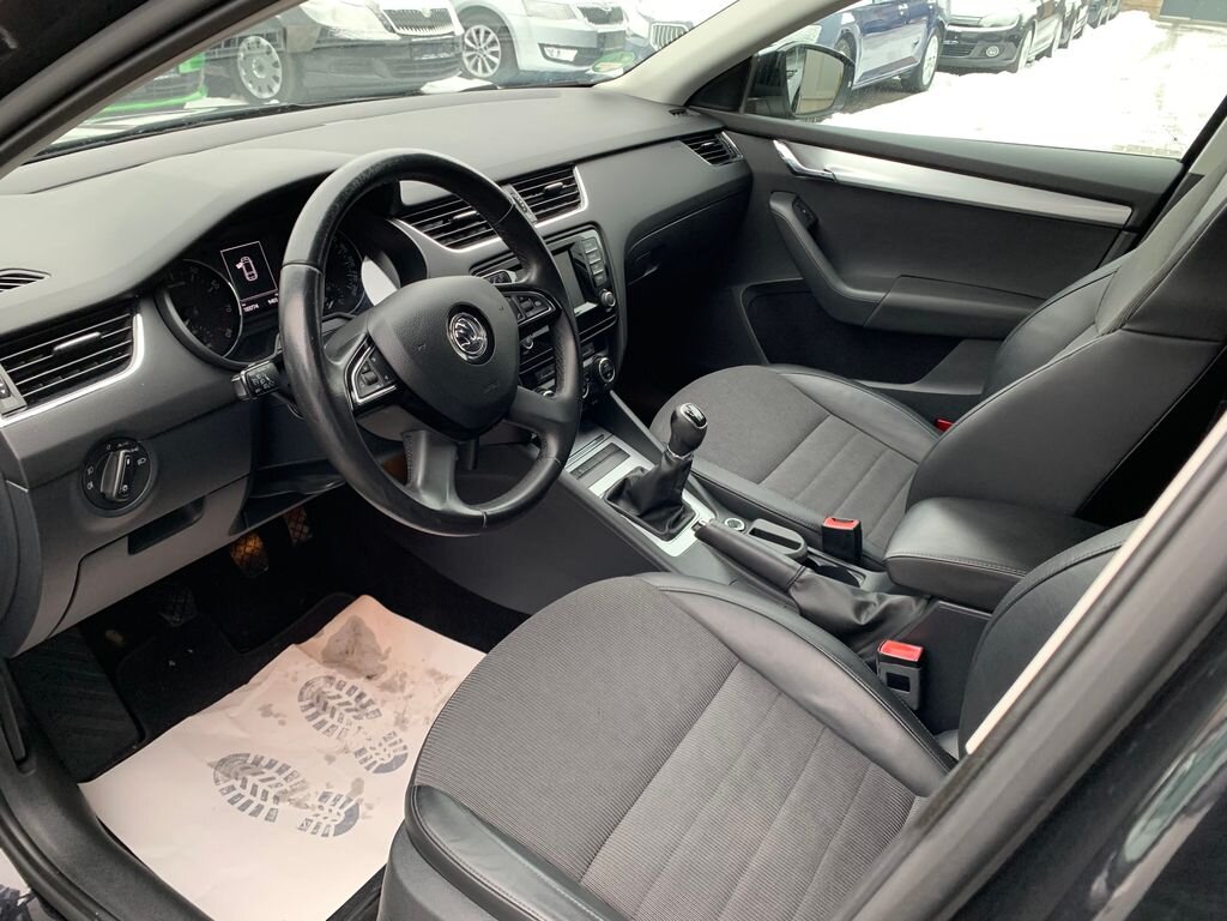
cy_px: 460
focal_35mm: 26
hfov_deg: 67.3
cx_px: 614
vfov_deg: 53.1
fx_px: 922
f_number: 1.8
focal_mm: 4.25
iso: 125
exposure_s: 1/60
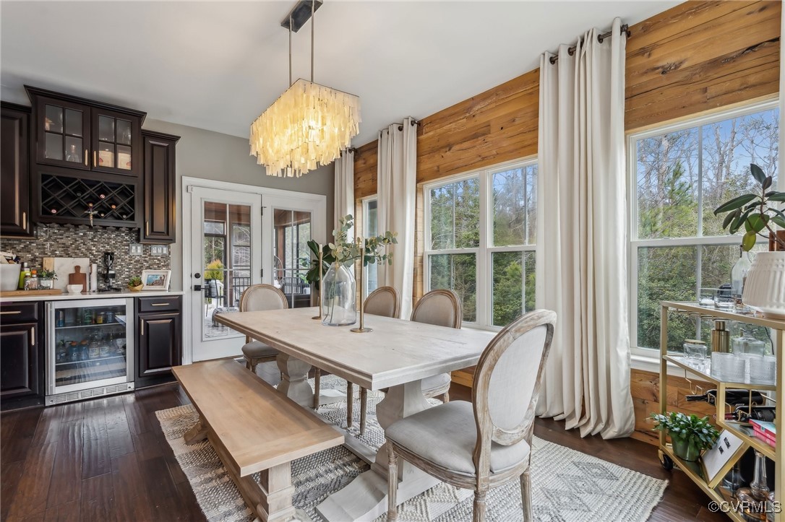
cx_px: 392
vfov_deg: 73.7
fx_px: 349
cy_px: 261
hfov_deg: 96.8
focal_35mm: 16
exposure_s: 1/13
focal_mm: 16
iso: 200
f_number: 7.1
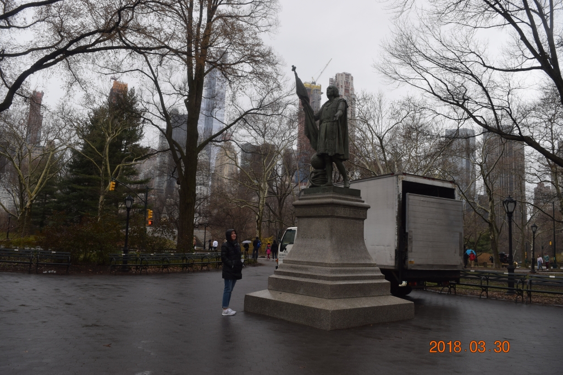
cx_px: 282
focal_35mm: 30
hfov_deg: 61.9
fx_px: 469
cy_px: 188
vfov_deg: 43.6
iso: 100
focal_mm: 20
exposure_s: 1/125
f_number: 5.6
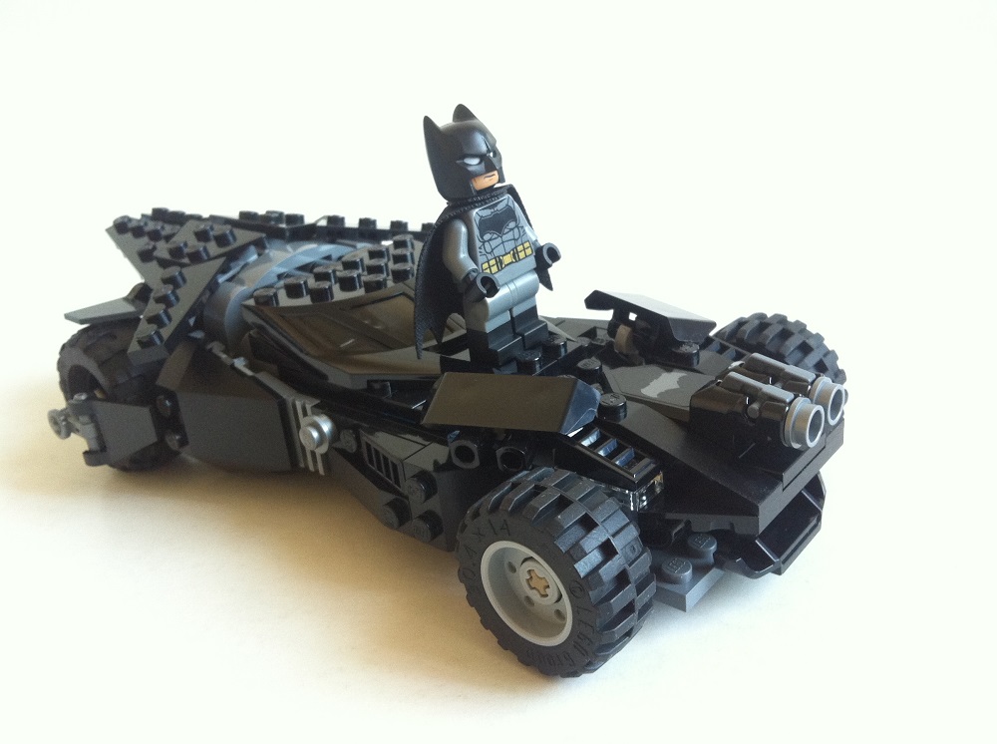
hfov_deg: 52.7
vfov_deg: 40.6
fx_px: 1006
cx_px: 498
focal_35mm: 35
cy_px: 372
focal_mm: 3.85
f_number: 2.8
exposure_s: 1/17
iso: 125
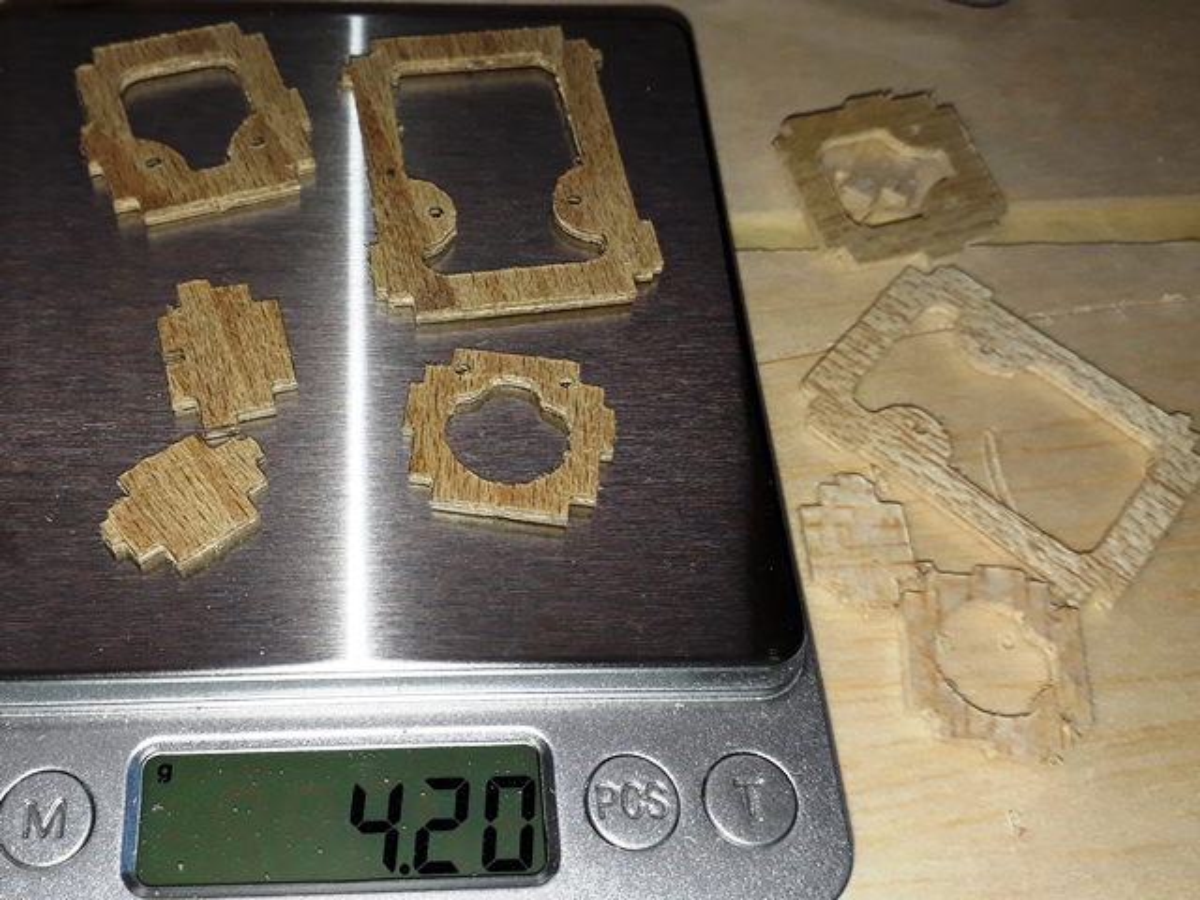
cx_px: 600
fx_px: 936
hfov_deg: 65.3
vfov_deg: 51.4
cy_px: 450
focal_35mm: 27
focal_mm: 3.6
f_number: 1.9
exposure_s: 1/331
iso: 40
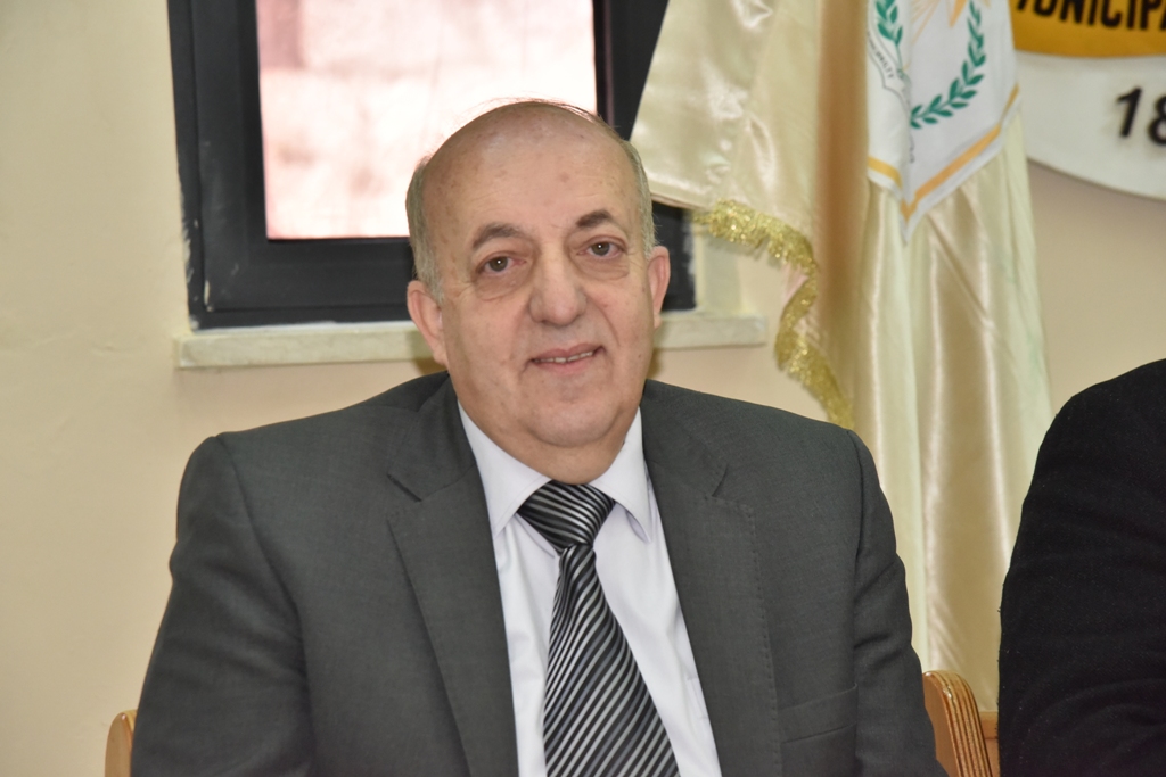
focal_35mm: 120
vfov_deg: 11.4
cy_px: 388
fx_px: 3887
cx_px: 583
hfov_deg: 17.1
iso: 2500
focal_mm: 120
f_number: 7.1
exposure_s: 1/250
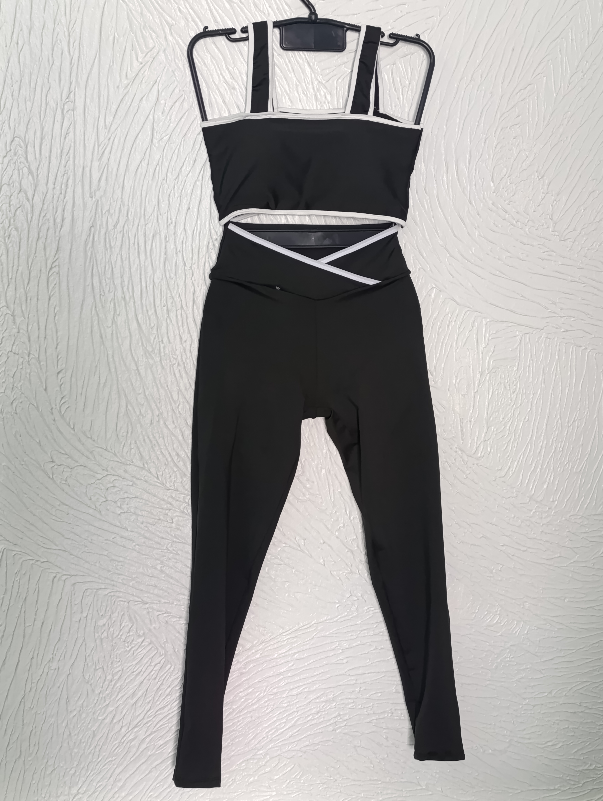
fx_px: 533
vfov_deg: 73.8
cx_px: 302
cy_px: 400
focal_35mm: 23
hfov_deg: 59.0
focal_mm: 6.14
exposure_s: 1/120
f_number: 1.6
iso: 800
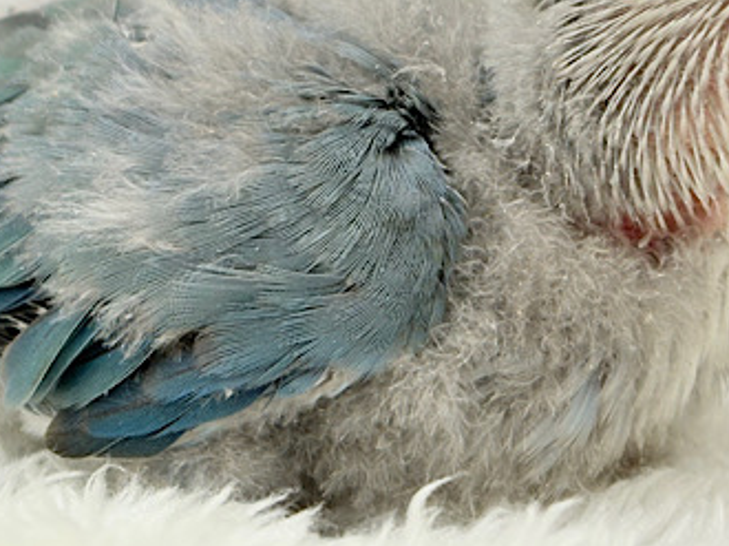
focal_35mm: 101
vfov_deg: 14.5
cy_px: 97
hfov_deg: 19.4
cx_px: 446
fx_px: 2125
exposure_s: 1/50
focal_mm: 5.96
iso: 40
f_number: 1.6
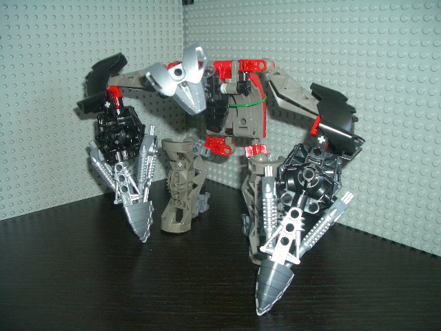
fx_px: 446
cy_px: 166
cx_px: 220
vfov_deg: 40.7
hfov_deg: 52.6
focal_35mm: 35
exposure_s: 1/60
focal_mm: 5.8
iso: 100
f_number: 2.6
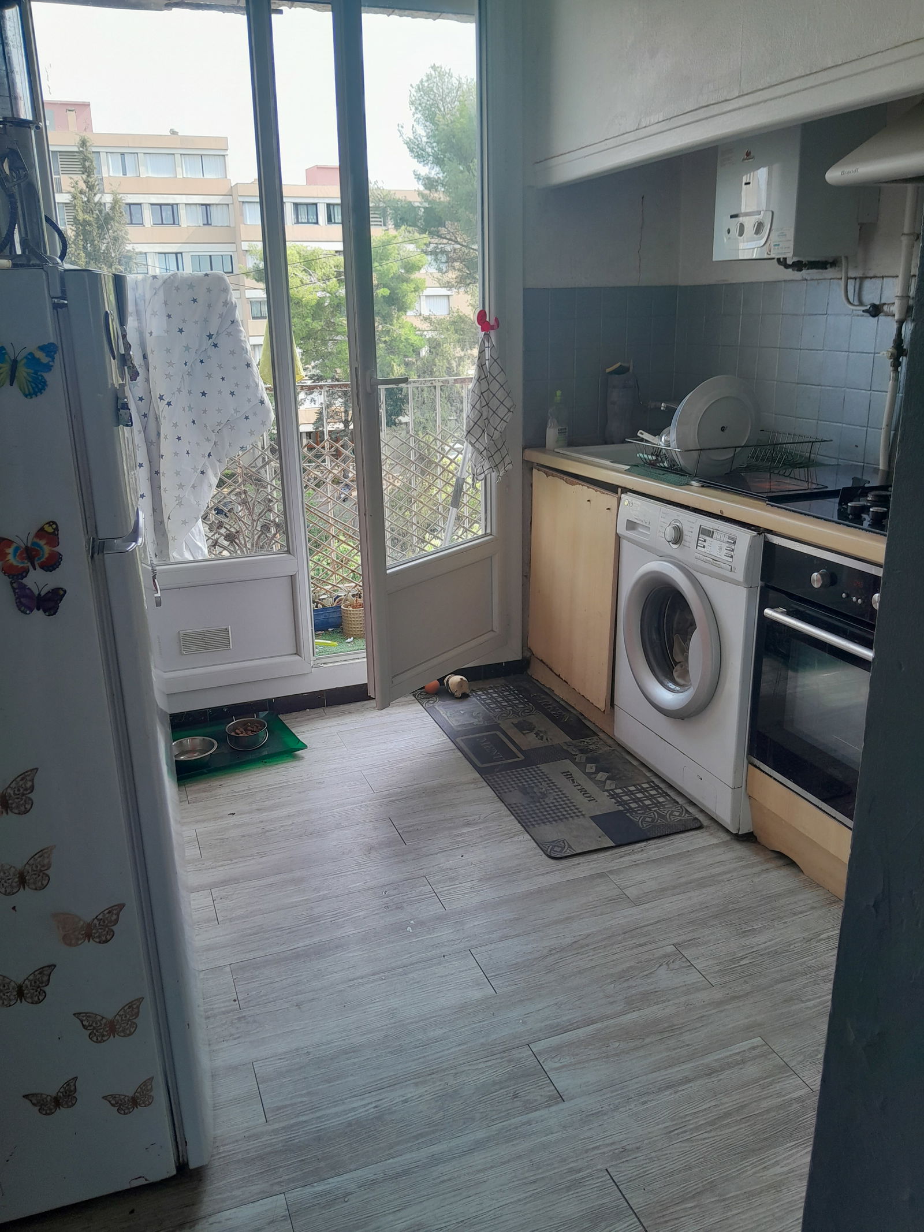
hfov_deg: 53.1
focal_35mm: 26
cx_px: 462
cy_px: 616
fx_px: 925
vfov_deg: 67.3
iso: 40
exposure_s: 1/60
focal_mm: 3.98
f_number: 1.8
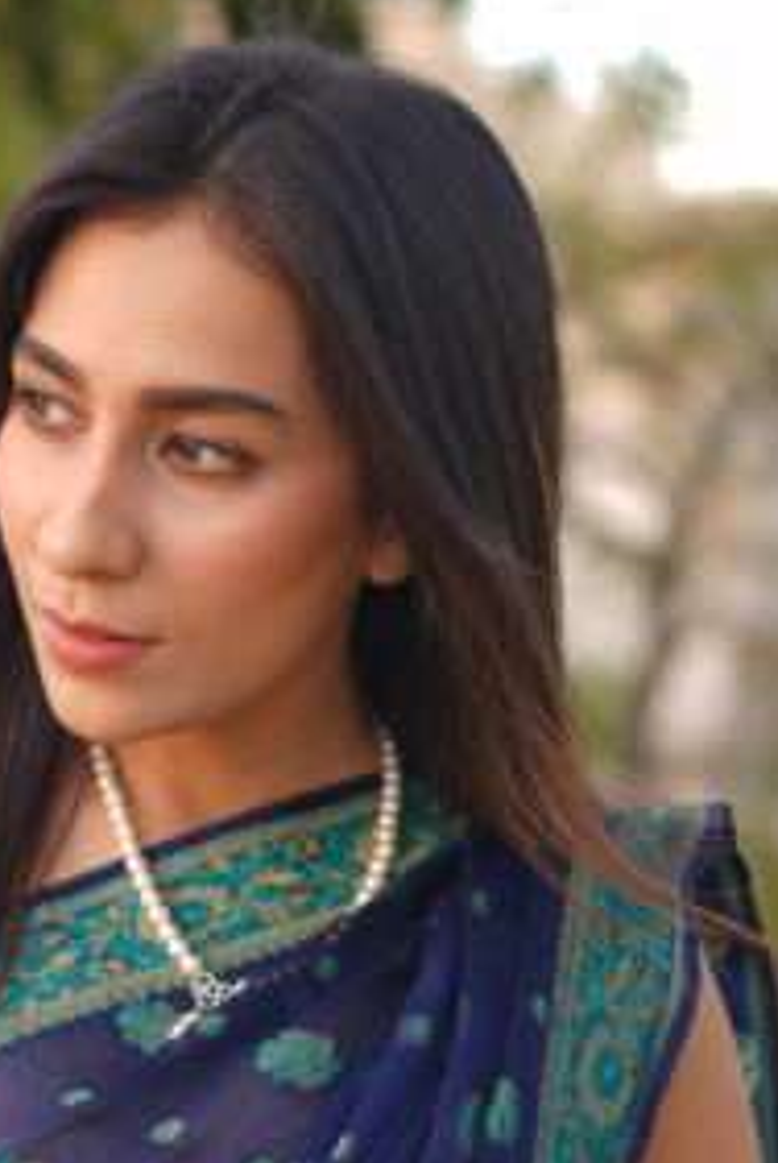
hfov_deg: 11.9
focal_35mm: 112
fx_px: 3621
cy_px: 915
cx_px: -207
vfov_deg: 18.1
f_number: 1.4
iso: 80
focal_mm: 35
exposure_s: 1/125
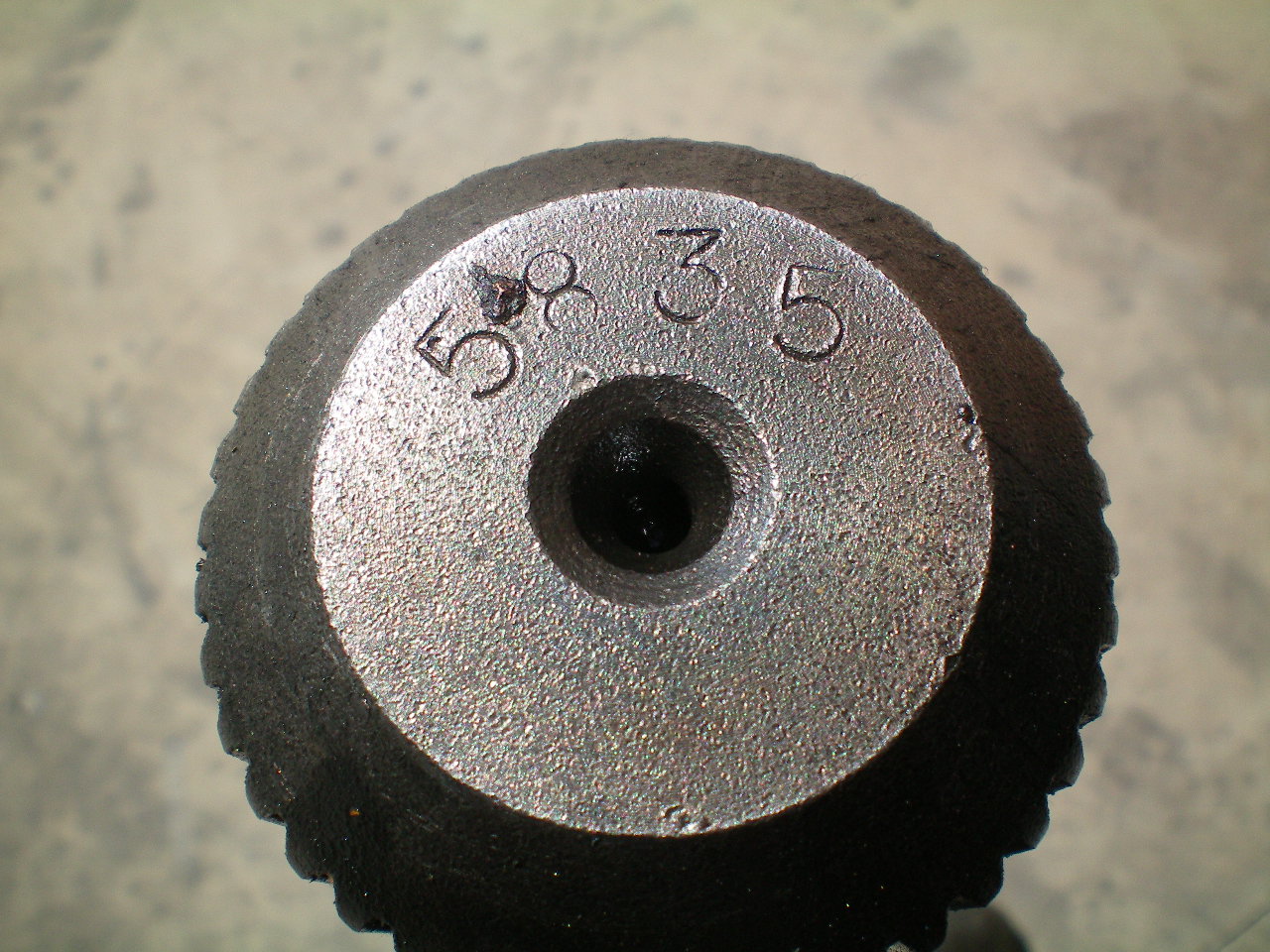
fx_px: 1394
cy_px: 476
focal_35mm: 38
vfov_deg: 37.7
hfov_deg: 49.0
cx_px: 635
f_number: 4.6
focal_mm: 6.3
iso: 64
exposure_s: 1/800
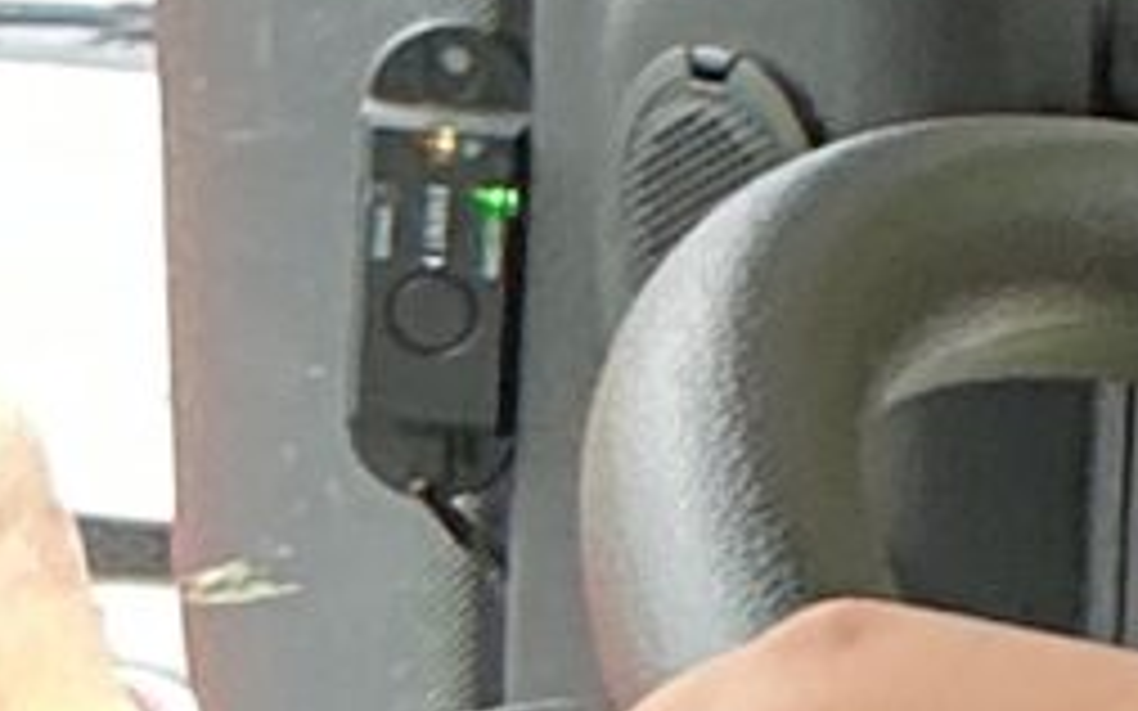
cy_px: 724
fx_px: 9643
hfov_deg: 6.1
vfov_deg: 4.2
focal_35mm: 311
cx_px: 3625
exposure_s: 1/60
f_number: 1.8
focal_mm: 3
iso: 100
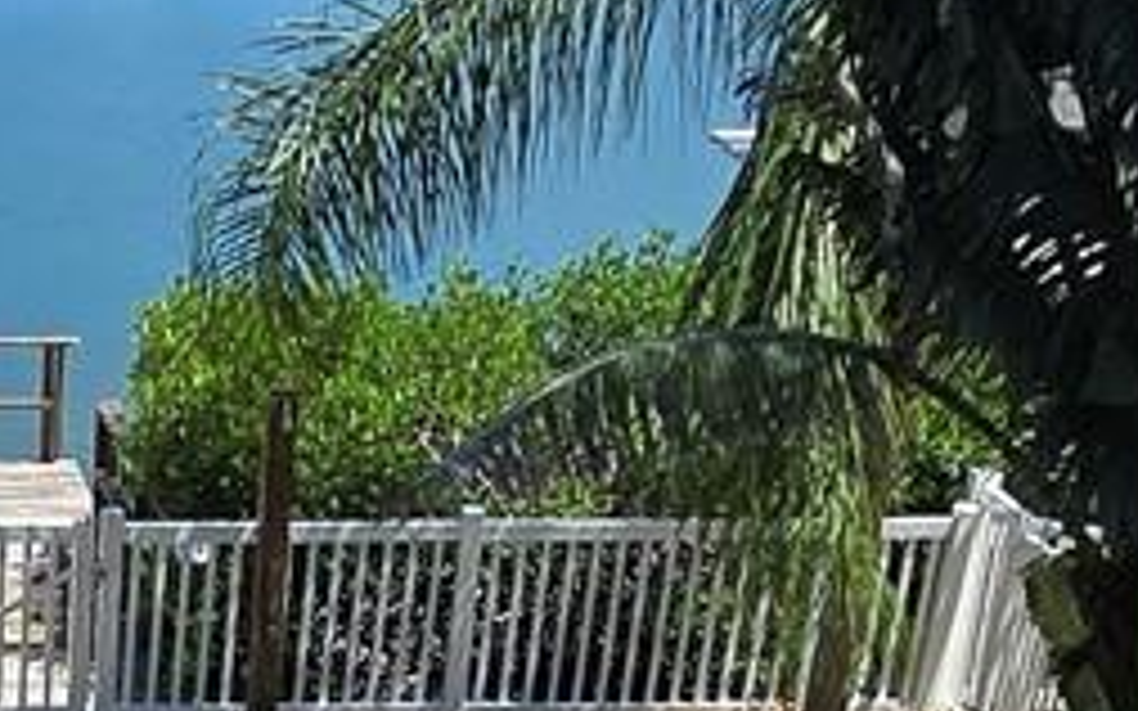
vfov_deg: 13.3
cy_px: 1346
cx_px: -162
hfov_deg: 22.3
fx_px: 2698
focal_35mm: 87
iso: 50
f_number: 2.2
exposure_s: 1/2180
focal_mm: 2.2
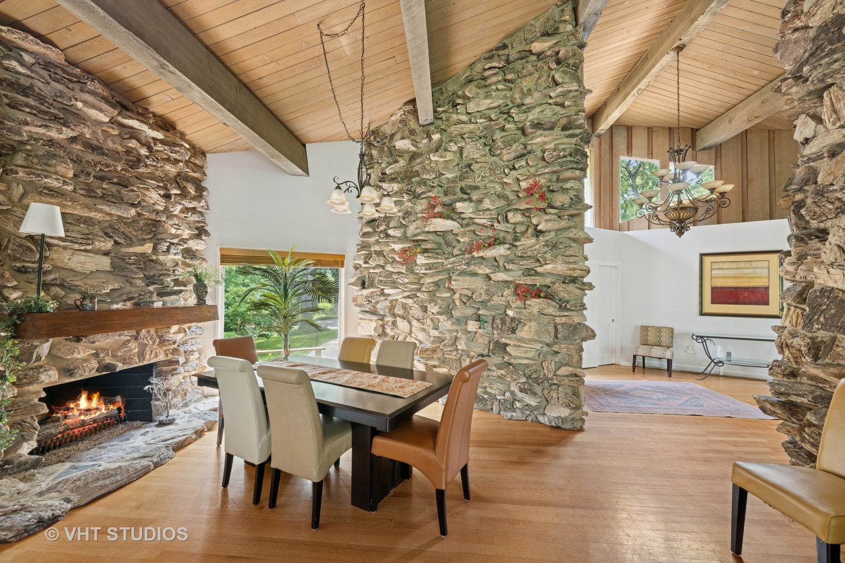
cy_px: 282
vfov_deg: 81.2
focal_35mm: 14
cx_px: 422
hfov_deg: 104.3
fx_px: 329
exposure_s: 1/3
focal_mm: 14
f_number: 9
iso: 200
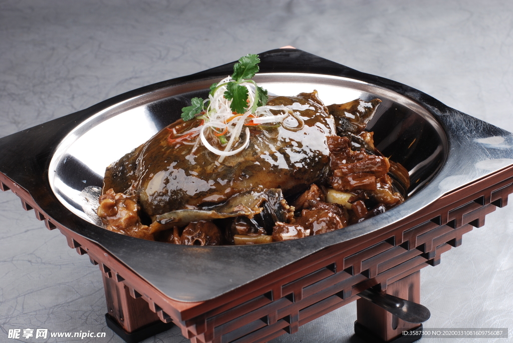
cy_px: 172
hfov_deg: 27.0
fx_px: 1070
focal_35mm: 75
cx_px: 256
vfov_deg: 18.2
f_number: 11
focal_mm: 50
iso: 100
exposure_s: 1/125
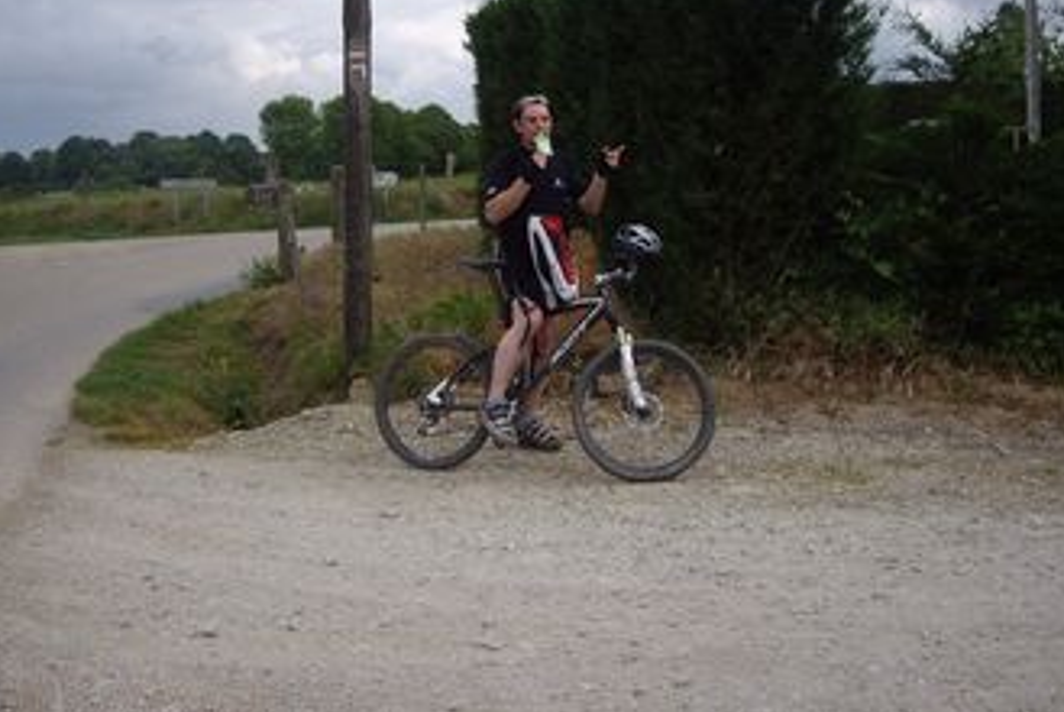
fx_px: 1420
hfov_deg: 41.1
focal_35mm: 48
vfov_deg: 28.0
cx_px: 534
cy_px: 236
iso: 64
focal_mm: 7.9
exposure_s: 1/640
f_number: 2.8
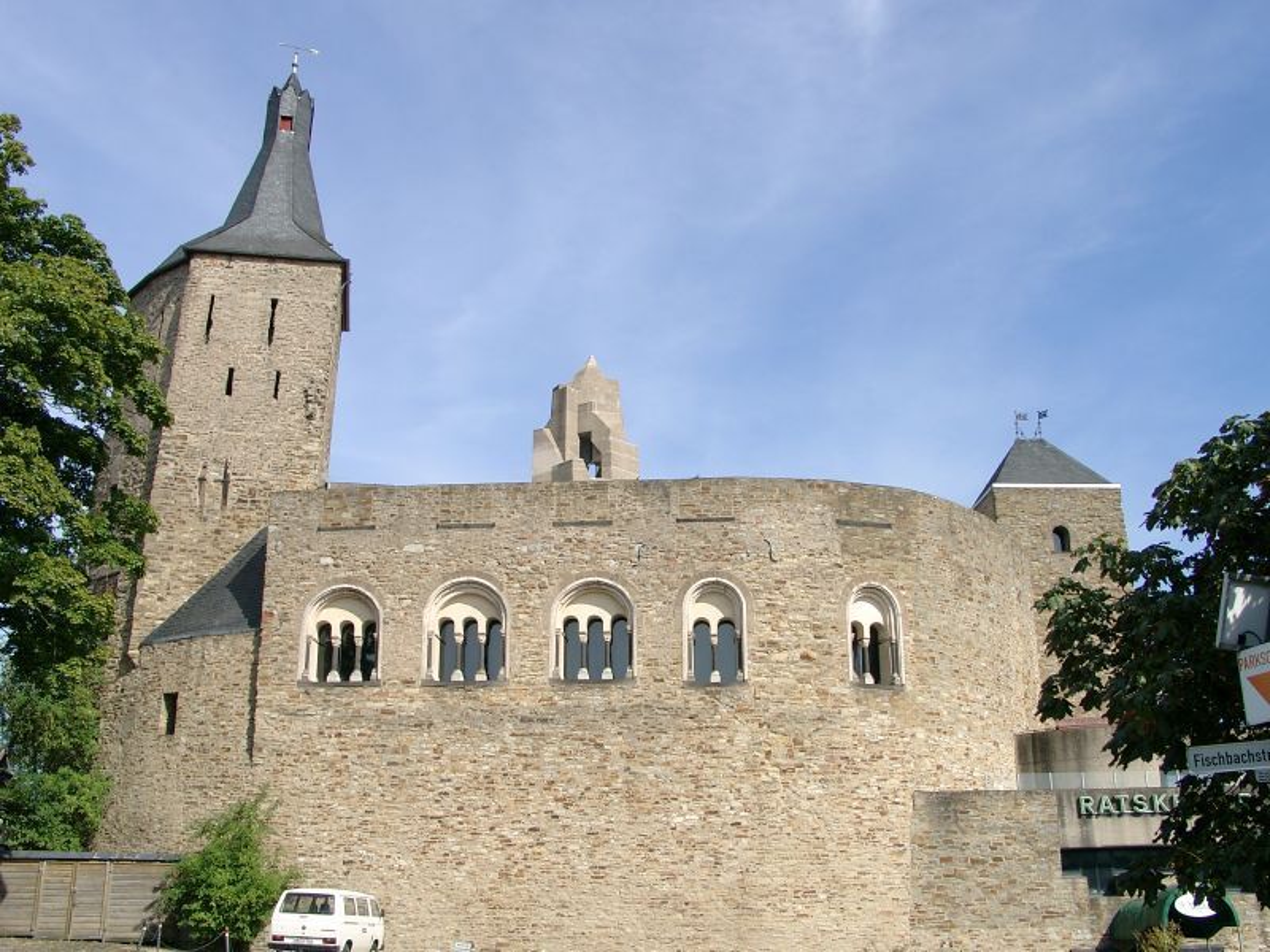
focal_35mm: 34
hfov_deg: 54.0
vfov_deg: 41.8
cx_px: 635
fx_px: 1247
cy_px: 476
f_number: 4
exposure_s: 1/678
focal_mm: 7.13
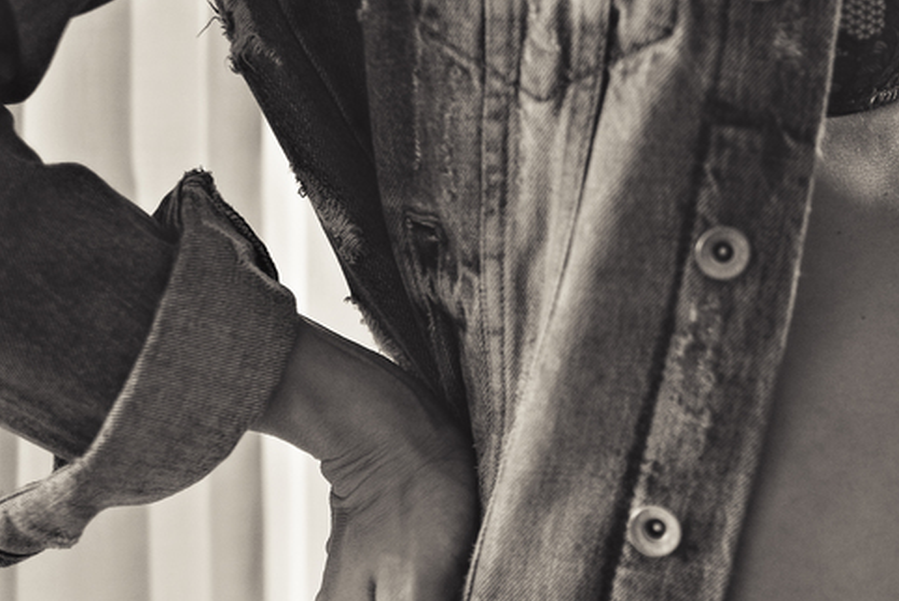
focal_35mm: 87
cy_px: 332
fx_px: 2174
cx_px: 940
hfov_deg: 22.3
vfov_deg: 15.7
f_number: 1.4
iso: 500
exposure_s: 1/100
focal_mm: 35
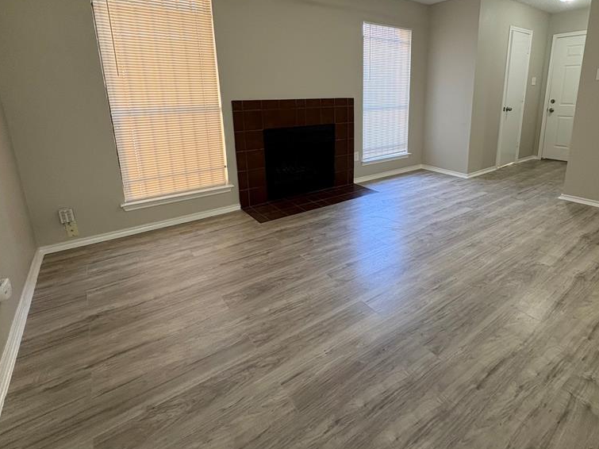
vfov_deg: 67.6
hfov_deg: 84.1
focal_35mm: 19
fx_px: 329
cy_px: 167
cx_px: 344
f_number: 2.2
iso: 250
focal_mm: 2.22
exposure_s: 1/60
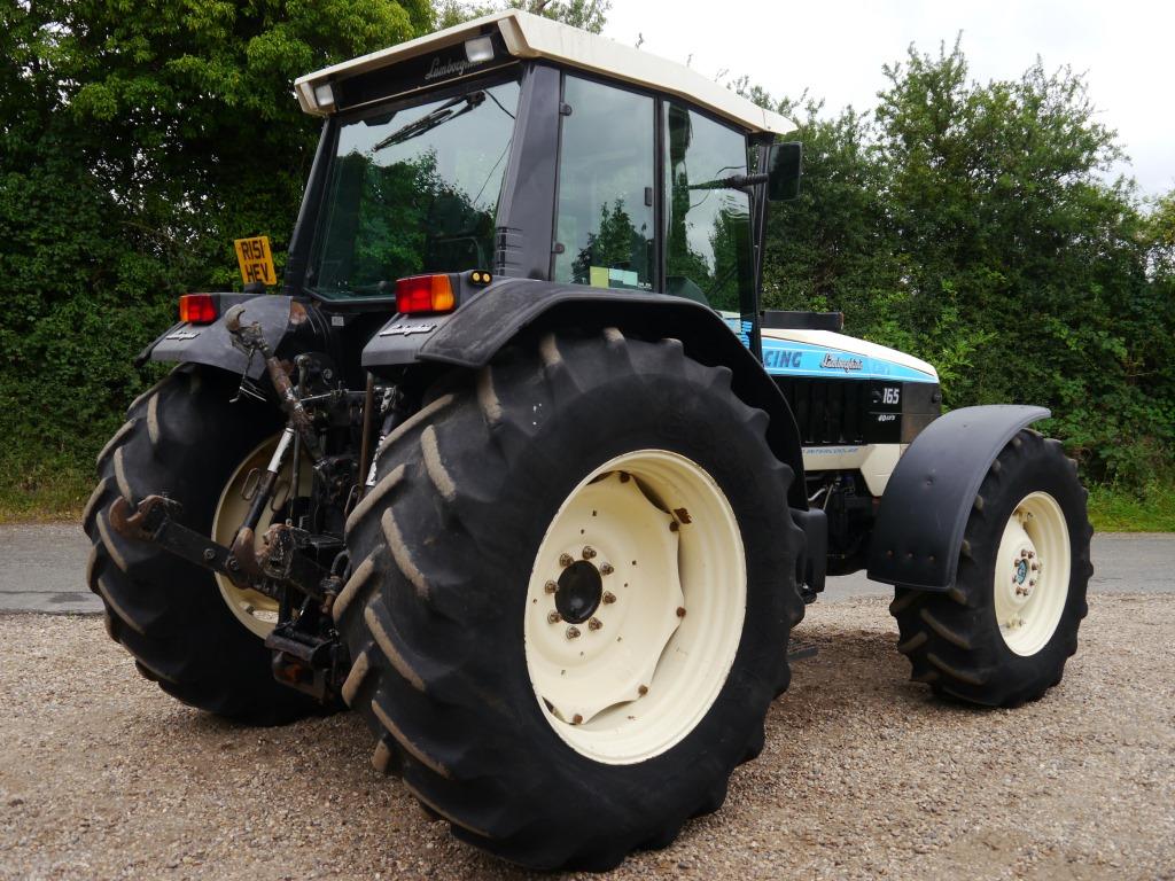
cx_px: 588
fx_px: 1222
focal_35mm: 36
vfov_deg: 39.7
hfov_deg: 51.4
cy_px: 440
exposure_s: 1/200
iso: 160
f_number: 5
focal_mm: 18
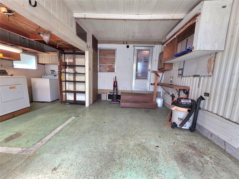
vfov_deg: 89.9
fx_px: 90
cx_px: 120
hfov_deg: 106.2
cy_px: 90
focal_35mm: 13
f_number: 1.9
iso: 160
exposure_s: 1/60.2
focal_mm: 2.2
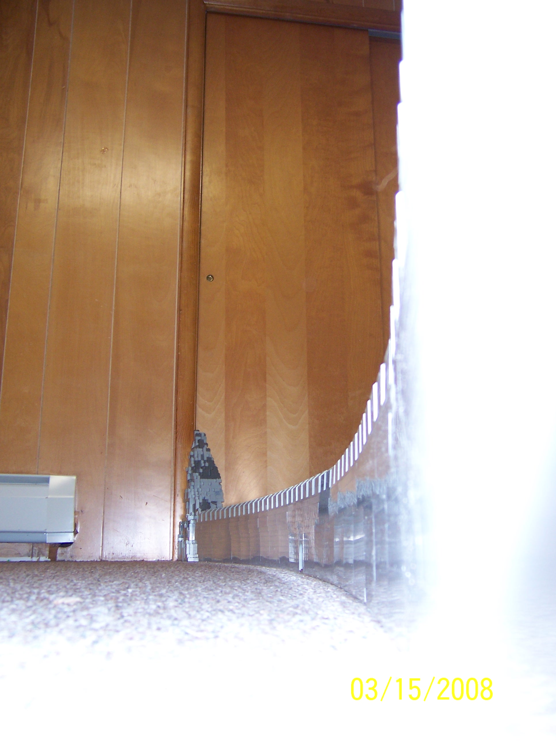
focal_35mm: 33
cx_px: 278
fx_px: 707
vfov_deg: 55.4
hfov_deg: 42.9
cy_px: 370
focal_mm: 5.5
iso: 140
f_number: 2.8
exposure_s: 1/60
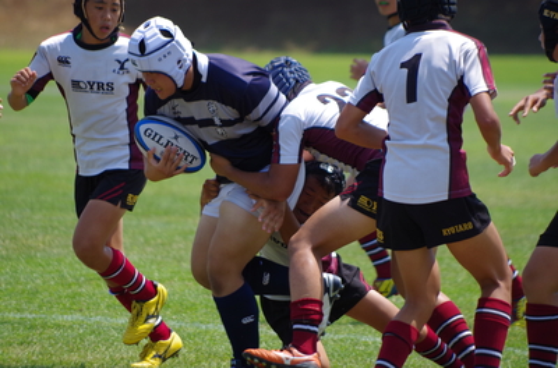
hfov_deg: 4.6
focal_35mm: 450
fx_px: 6953
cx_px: 279
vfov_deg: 3.0
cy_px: 184
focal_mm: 300
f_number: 7.1
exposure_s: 1/800
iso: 400
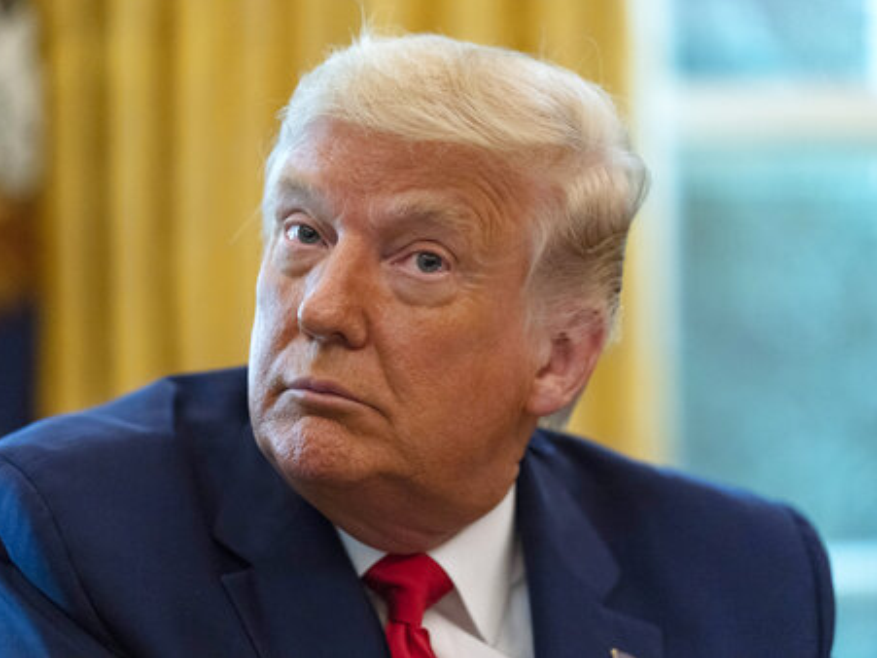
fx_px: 4205
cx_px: 410
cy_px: 328
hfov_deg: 11.9
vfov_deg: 8.9
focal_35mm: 166
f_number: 2.8
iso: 6400
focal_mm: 152
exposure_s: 1/400
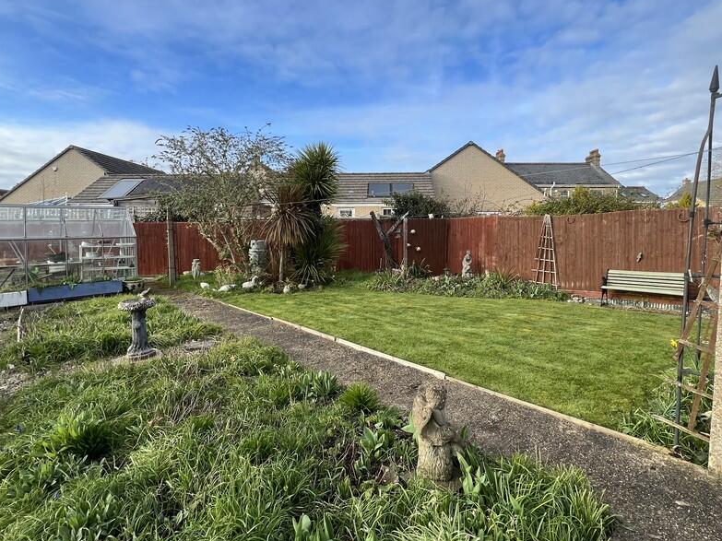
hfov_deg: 91.0
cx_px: 369
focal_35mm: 17
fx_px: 355
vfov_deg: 74.5
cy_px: 243
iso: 32
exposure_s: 1/579
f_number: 1.8
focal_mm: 1.57
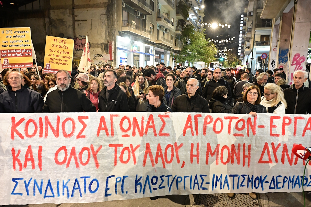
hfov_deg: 71.5
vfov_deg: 51.3
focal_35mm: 25
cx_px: 161
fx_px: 216
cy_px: 105
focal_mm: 24
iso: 4000
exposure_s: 1/40
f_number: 4
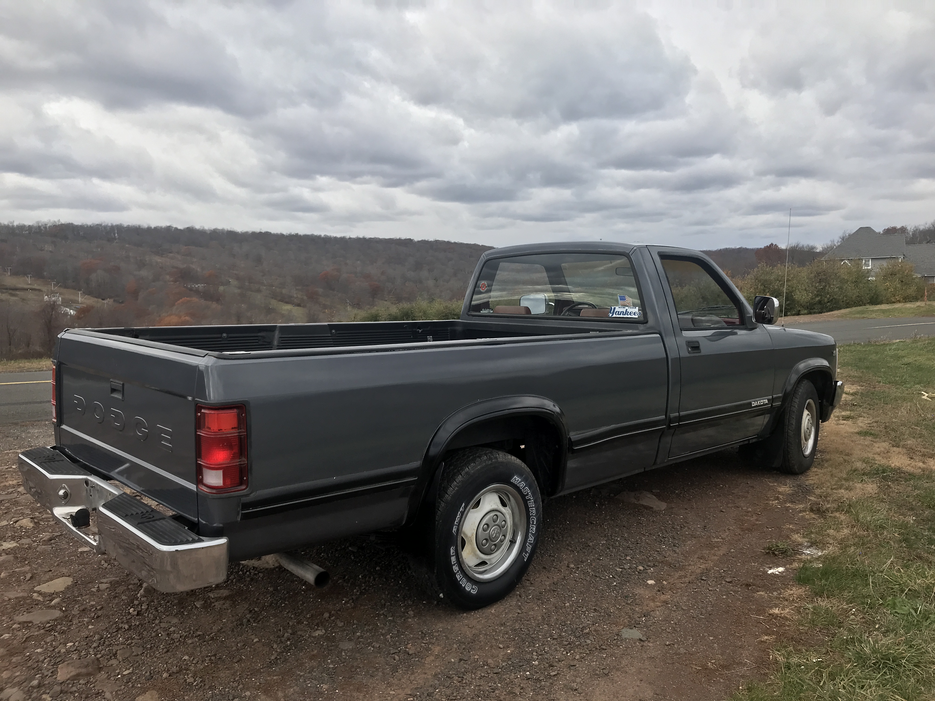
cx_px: 468
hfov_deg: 63.4
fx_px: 756
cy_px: 350
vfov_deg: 49.7
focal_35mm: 28
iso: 20
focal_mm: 3.99
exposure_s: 1/1168
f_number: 1.8
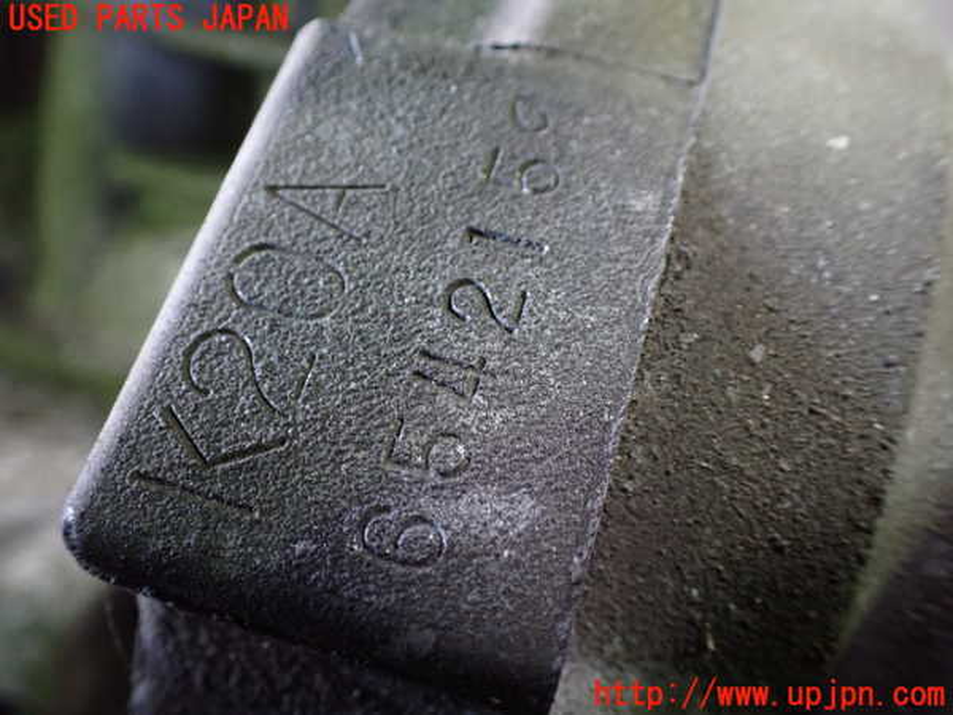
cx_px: 476
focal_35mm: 30
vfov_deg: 46.8
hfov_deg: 60.0
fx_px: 826
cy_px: 358
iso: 1000
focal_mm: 5.4
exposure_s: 1/30
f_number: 2.3
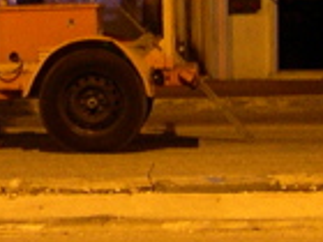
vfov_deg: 5.5
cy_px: -115
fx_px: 2501
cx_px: -468
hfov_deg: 7.0
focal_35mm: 268
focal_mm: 10.1
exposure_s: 1/1.9
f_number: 3.1
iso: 229
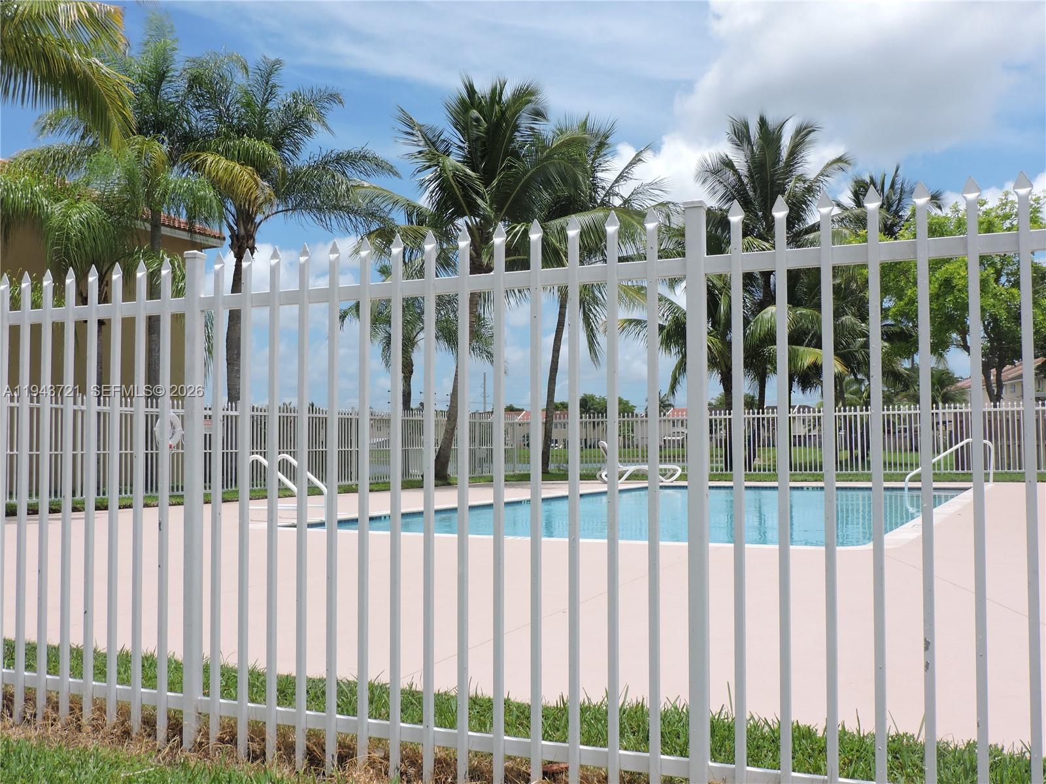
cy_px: 392
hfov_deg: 52.6
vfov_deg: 40.7
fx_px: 1058
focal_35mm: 35
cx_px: 523
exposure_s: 1/1250
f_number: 3.6
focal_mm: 6.2
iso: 100
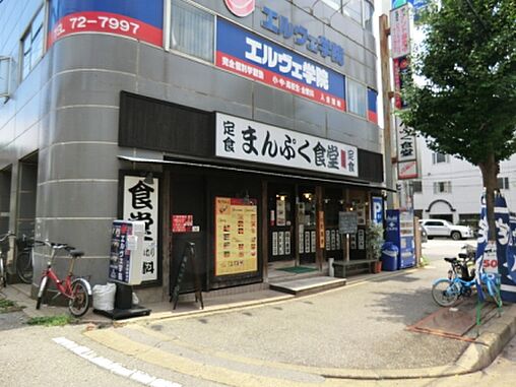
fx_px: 358
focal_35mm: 24
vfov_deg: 56.8
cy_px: 194
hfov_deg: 71.6
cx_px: 258
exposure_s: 1/640
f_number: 3.2
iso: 80
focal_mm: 4.3
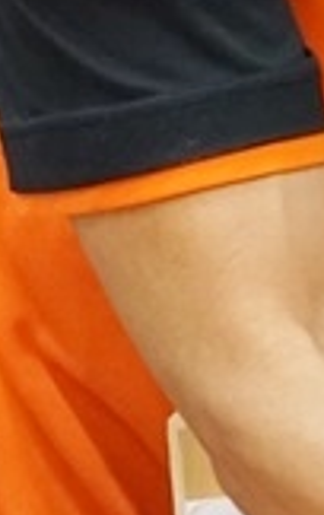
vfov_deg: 9.9
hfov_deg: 6.0
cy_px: 137
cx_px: 759
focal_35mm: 210
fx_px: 2951
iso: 1250
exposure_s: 1/60
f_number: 5.6
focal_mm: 24
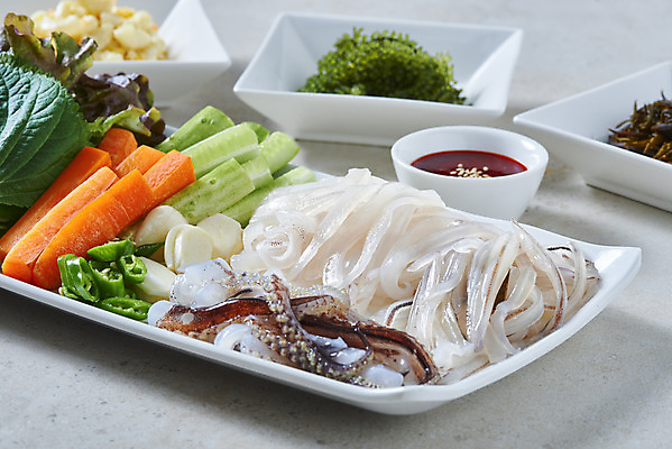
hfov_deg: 19.4
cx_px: 336
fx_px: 1961
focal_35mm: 105
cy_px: 224
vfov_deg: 13.1
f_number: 16
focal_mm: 105
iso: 100
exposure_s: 1/125
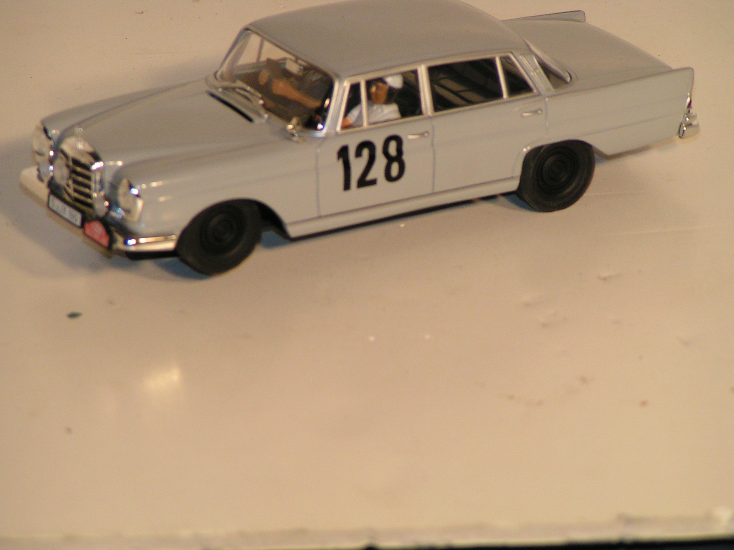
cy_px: 275
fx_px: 5492
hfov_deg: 7.6
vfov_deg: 5.7
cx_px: 367
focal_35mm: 259
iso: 100
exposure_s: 1/320
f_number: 3.5
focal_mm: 39.6
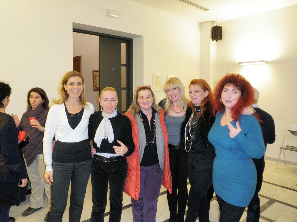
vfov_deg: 49.7
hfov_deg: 63.4
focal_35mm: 28
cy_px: 111
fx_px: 240
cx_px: 148
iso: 160
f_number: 3.5
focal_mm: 5
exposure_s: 1/30
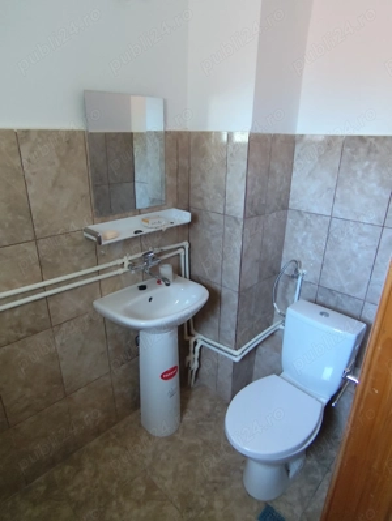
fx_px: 301
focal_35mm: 20
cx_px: 196
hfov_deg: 66.1
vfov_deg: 81.7
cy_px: 260
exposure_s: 1/33.3
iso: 640
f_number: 2.2
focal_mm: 1.65
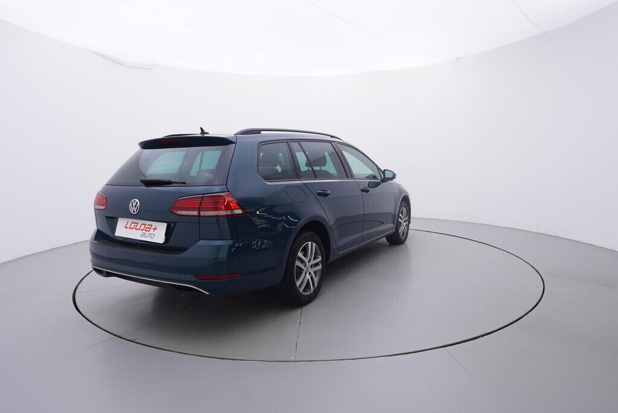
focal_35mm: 22
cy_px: 206
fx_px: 386
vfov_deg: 56.2
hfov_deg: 77.3
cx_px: 309
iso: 200
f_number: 5
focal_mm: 15
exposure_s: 1/80
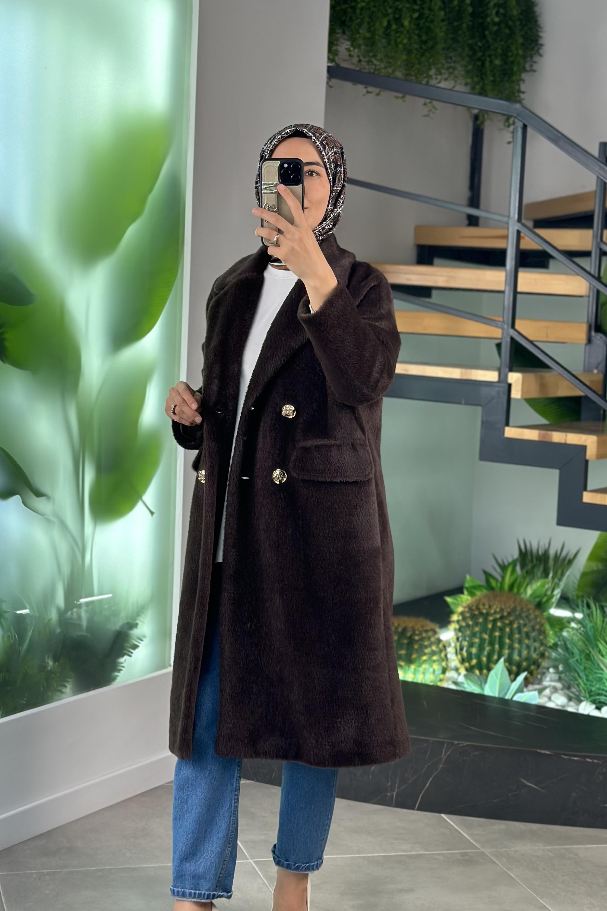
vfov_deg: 33.4
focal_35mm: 60
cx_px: 281
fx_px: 1517
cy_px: 427
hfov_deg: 22.6
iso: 64
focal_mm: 6.86
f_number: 1.78
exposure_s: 1/138
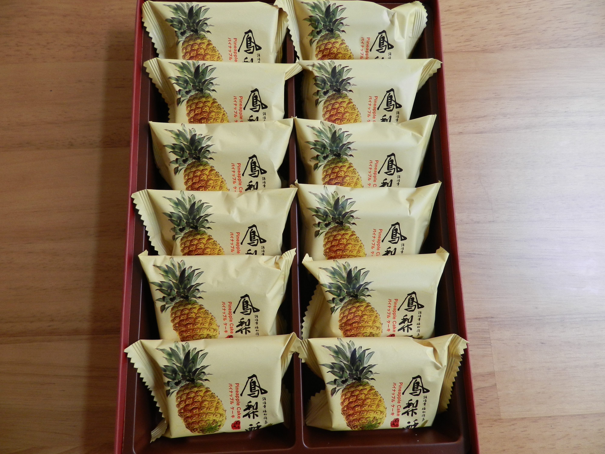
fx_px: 402
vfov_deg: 58.9
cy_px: 227
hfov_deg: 73.9
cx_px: 302
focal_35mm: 23
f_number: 3.4
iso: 220
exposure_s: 1/30
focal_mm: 4
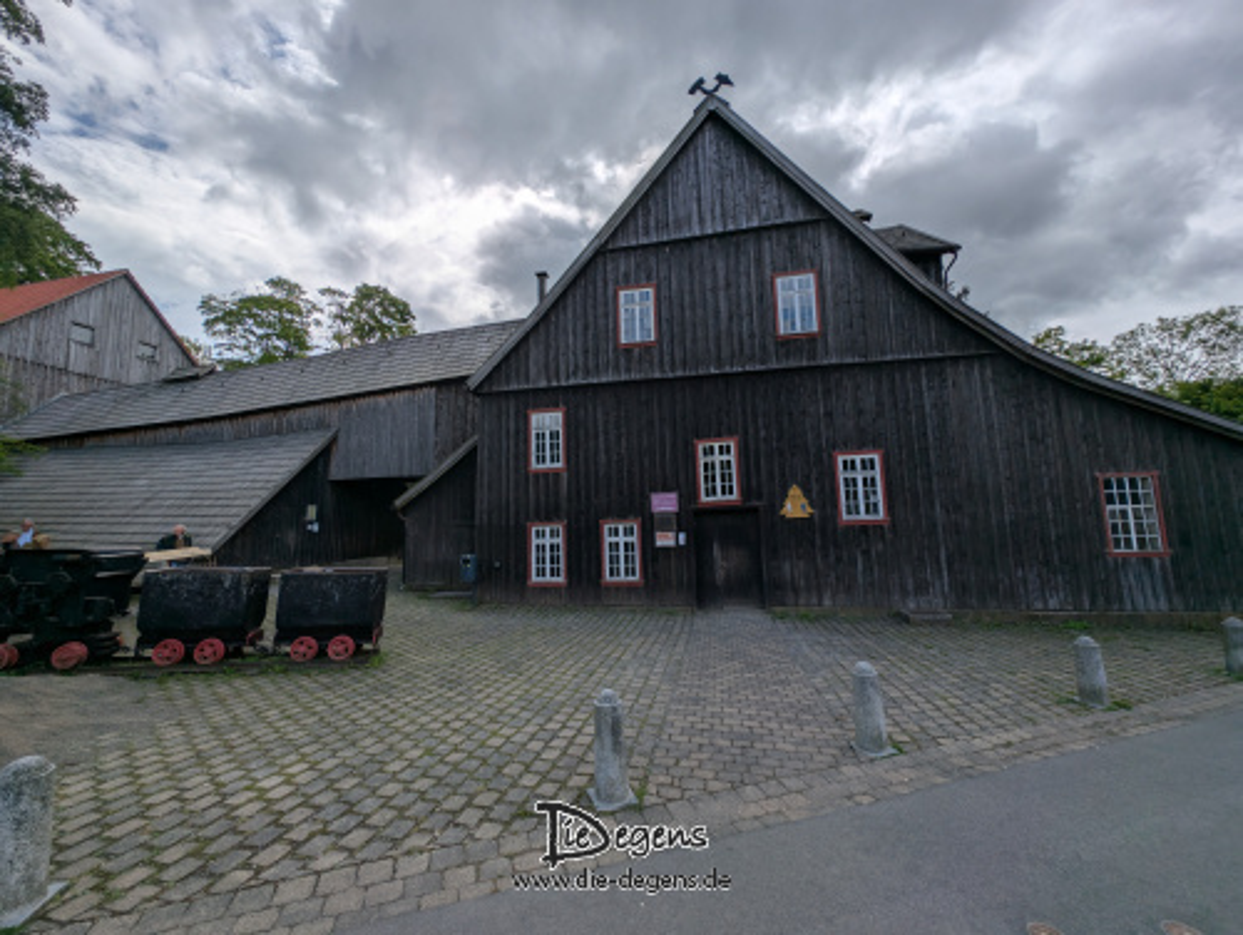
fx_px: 431
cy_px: 468
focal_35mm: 12
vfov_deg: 94.6
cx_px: 622
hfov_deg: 110.5
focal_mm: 2.23
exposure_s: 1/3846
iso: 31
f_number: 1.95
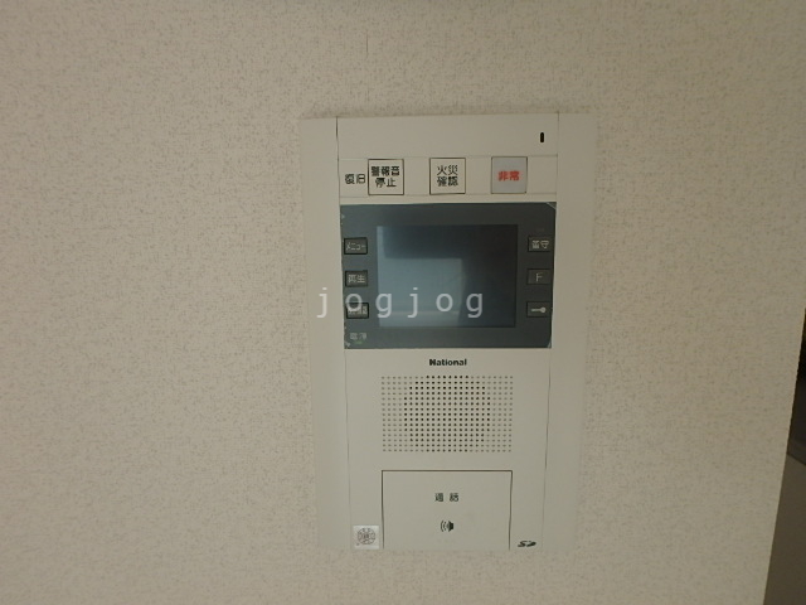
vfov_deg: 63.4
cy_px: 302
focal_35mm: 21
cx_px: 403
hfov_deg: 79.0
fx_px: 489
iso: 125
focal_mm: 3.7
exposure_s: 1/400
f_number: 3.5
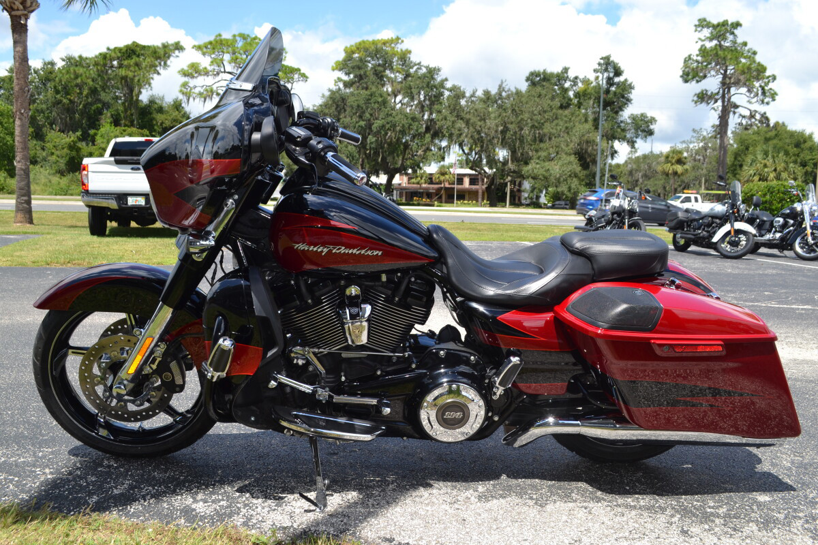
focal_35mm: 33
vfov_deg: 40.0
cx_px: 409
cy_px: 272
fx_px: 750
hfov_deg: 57.2
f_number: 7.1
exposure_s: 1/200
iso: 100
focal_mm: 22
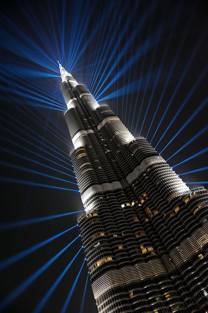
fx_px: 234
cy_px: 156
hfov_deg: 47.9
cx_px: 104
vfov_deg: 67.4
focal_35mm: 27
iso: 2000
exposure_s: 1/8
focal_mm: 18
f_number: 3.5
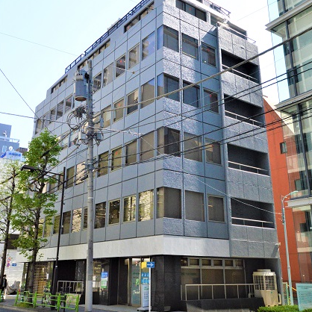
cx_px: 156
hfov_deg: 42.8
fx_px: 398
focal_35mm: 39
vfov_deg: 42.5
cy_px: 114
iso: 1600
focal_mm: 20
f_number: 8
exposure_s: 1/1000
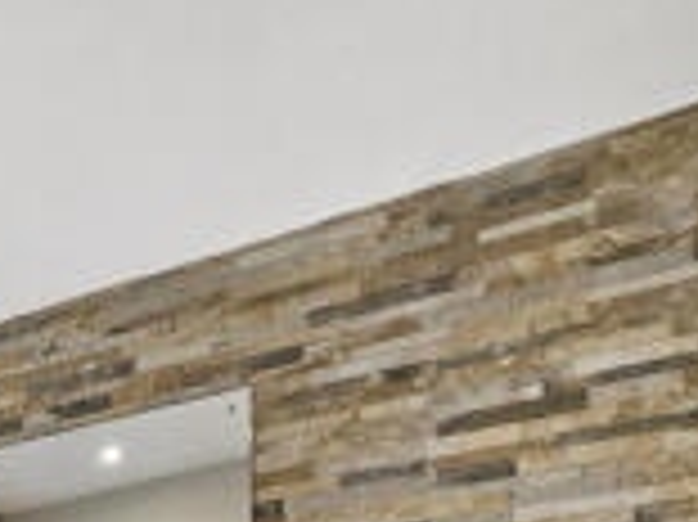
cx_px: -268
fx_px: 987
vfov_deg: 21.7
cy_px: 884
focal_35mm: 49
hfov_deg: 29.2
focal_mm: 2.2
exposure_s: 1/50
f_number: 2.2
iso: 160
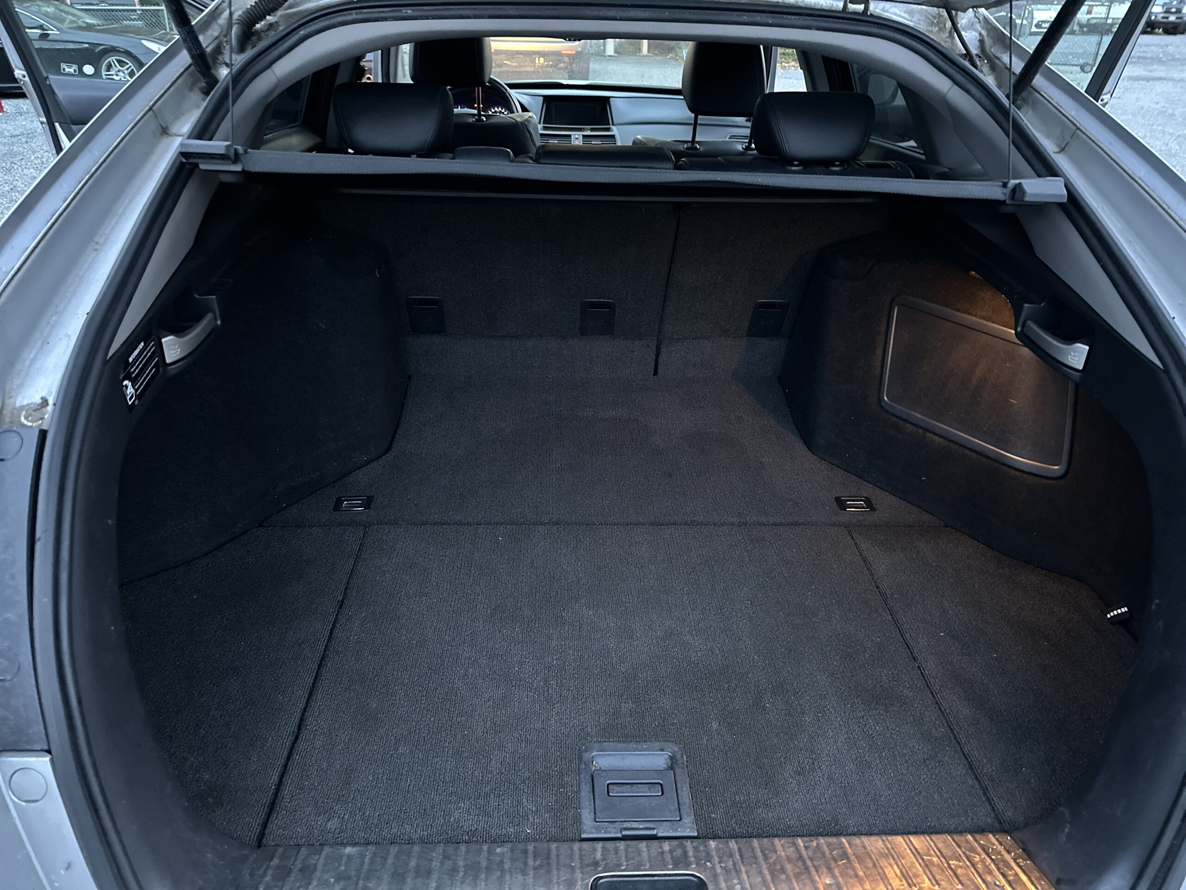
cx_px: 593
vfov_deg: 56.8
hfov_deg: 71.6
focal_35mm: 24
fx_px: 822
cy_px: 445
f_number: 1.78
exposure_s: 1/30
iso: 1600
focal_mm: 6.86
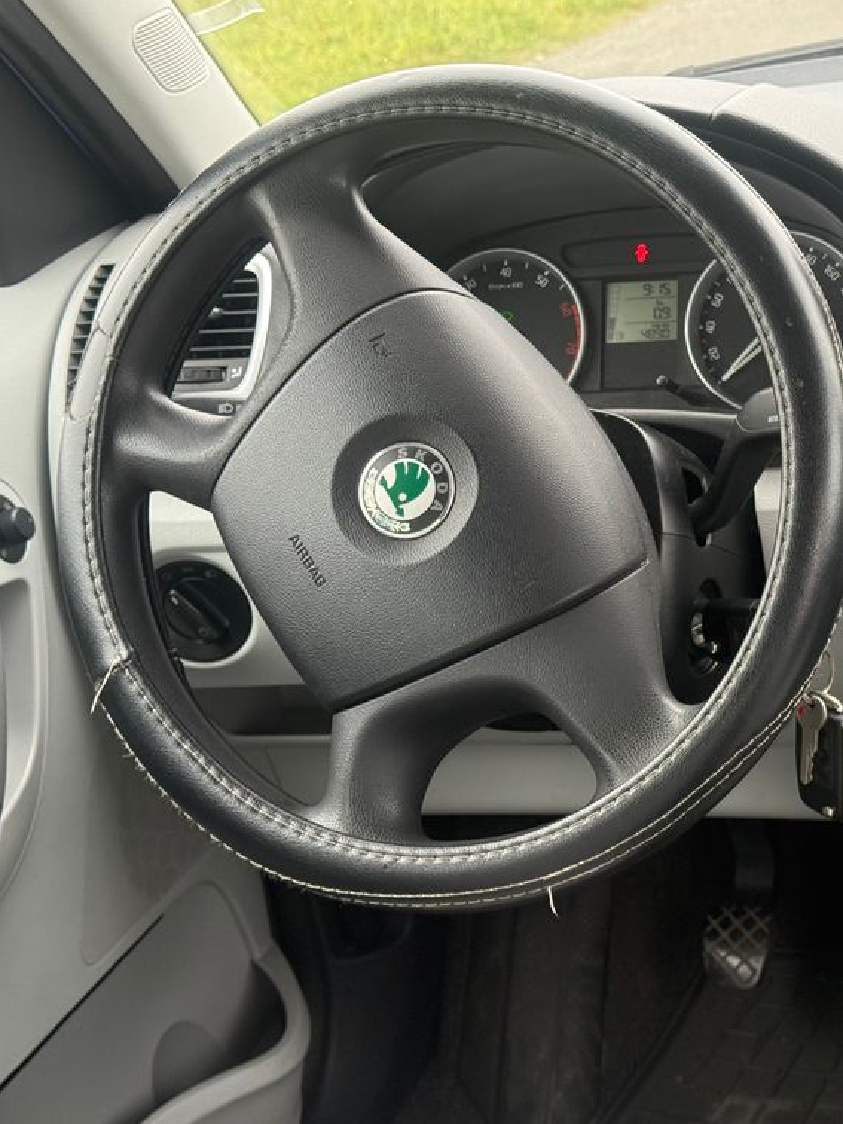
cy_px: 565
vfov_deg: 29.8
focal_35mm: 65
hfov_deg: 22.1
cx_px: 760
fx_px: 2111
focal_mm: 6.76
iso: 200
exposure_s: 1/112
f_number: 1.78
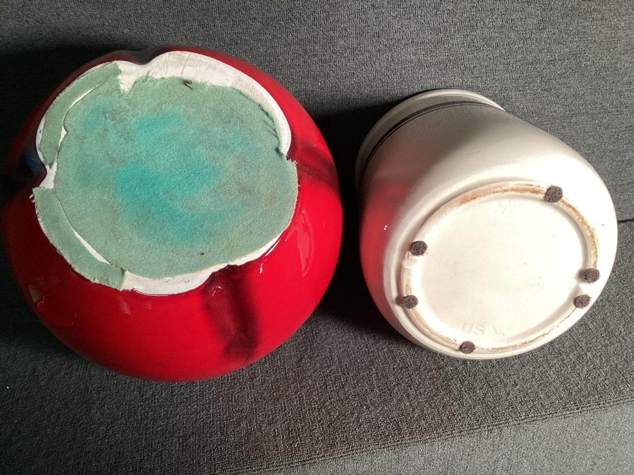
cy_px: 238
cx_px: 317
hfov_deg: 58.3
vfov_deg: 45.4
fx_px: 568
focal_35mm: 31
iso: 200
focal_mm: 3.3
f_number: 2.4
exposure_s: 1/60
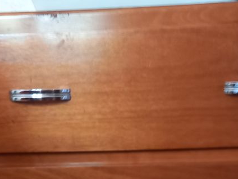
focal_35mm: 59
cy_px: 198
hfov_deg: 32.7
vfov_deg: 23.3
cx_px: 135
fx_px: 406
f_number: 2
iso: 400
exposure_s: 1/25
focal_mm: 4.6
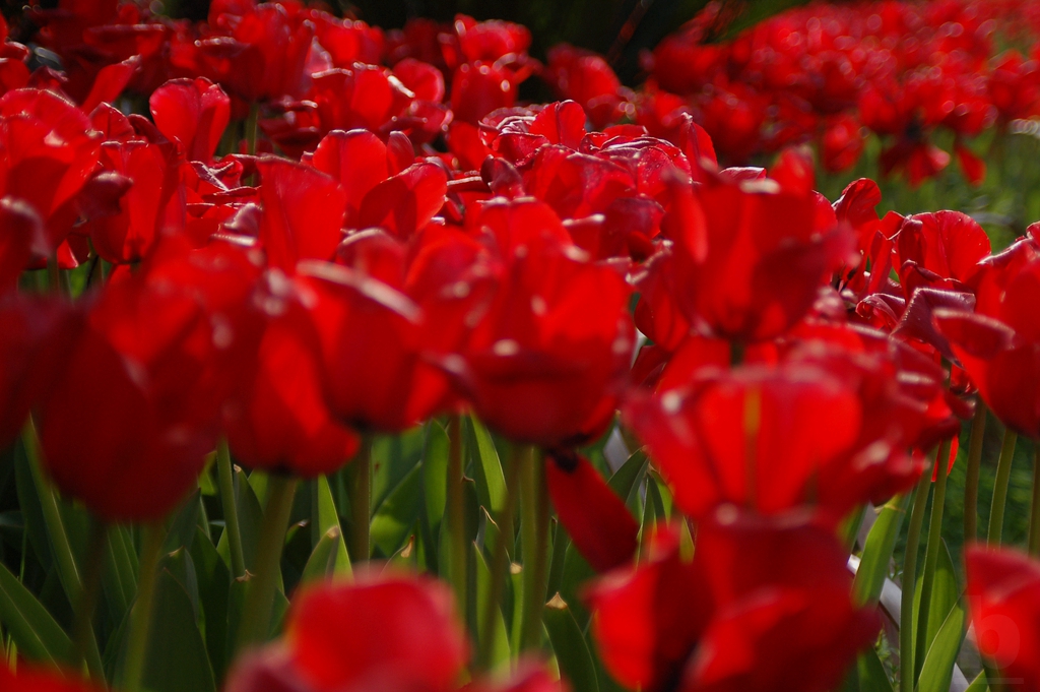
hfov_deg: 19.5
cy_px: 346
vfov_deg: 13.0
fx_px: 3031
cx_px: 520
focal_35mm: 105
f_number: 4.5
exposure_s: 1/1000
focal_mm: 70
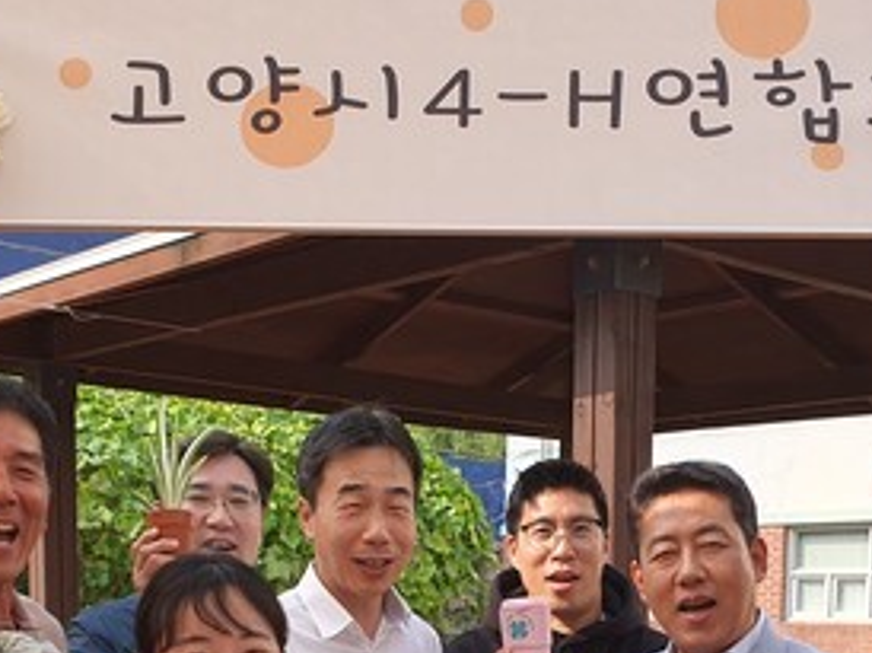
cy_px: 699
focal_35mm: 57
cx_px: 449
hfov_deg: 33.8
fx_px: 1435
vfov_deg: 24.1
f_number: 2.4
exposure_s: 1/625
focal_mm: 4.3
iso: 50
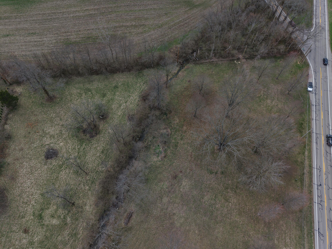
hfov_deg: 71.6
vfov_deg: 56.8
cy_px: 124
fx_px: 230
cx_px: 166
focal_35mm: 24
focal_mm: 8.67
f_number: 1.8
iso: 100
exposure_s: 1/2500
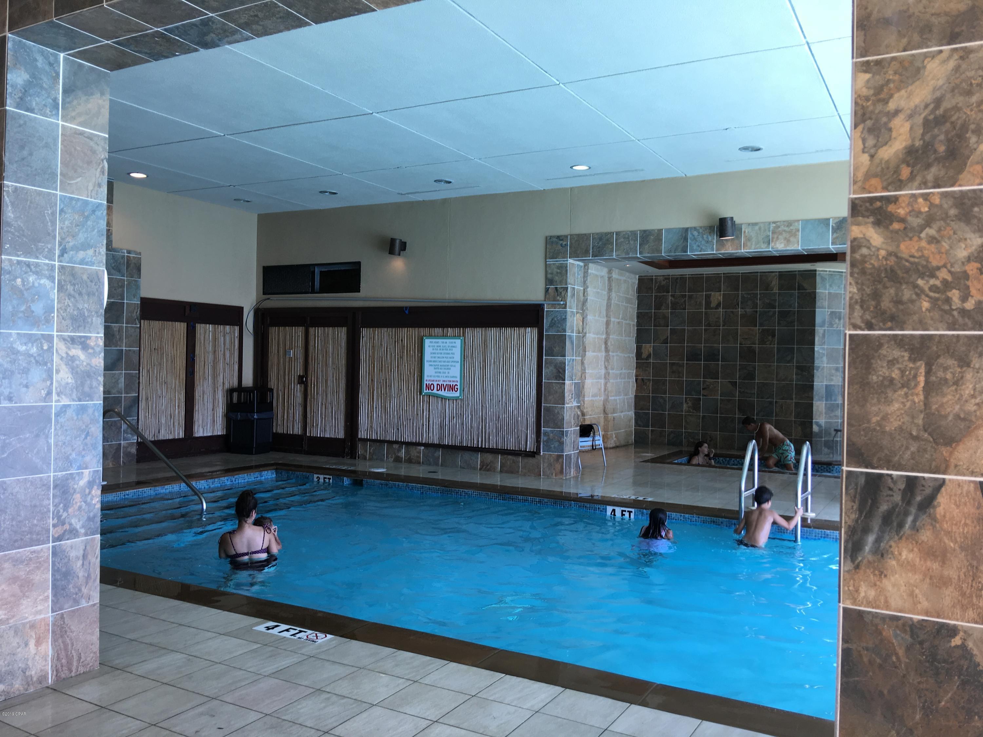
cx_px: 492
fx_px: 824
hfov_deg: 61.7
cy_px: 368
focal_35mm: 29
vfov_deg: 48.2
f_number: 2.2
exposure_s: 1/60
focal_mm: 4.15
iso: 25
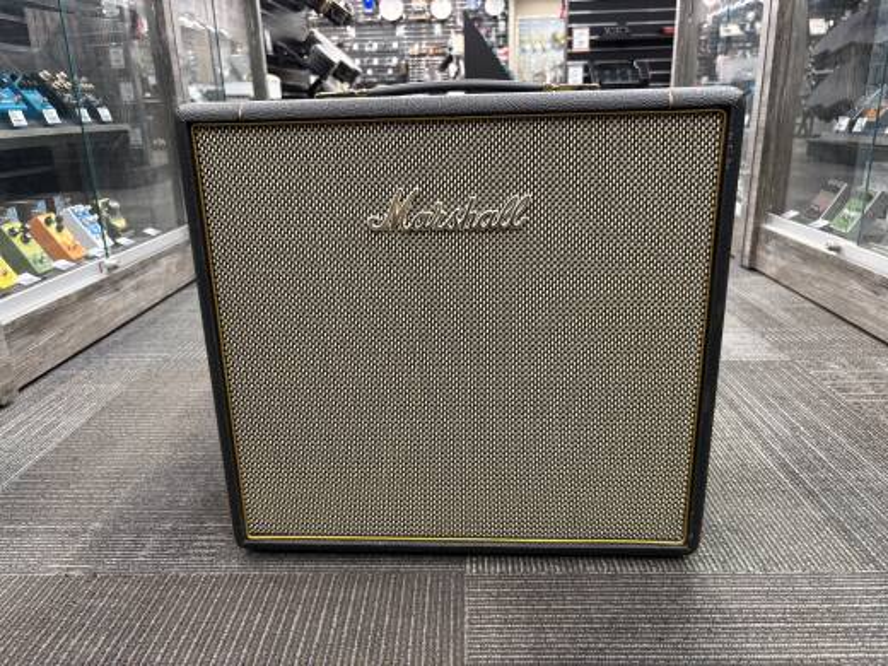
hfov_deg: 67.3
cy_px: 333
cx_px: 444
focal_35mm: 26
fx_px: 667
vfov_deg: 53.1
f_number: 1.6
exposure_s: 1/60
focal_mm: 5.96
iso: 160
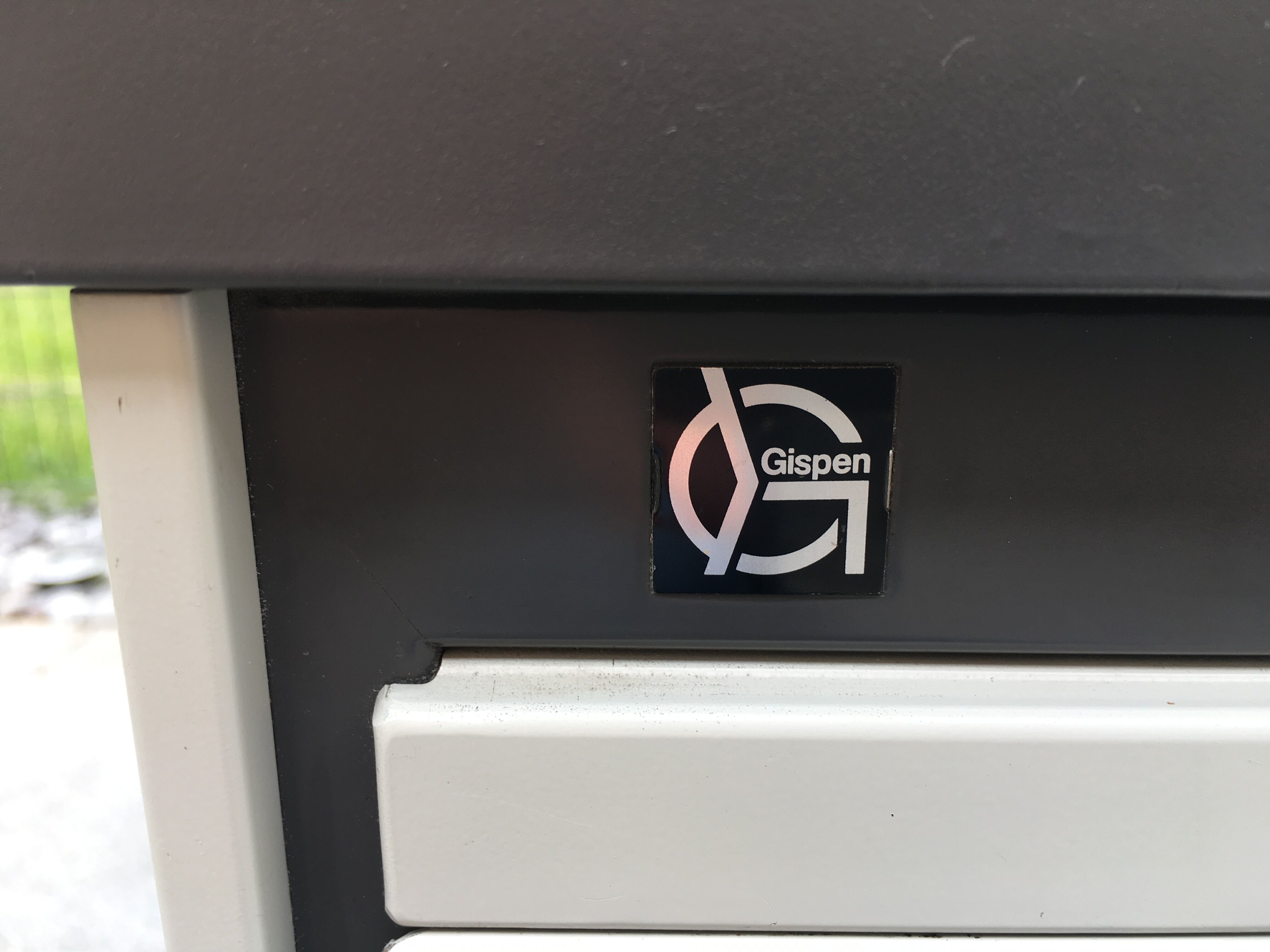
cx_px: 635
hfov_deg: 61.7
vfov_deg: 48.2
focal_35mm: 29
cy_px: 476
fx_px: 1064
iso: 25
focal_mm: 4.15
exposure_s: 1/118
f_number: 2.2
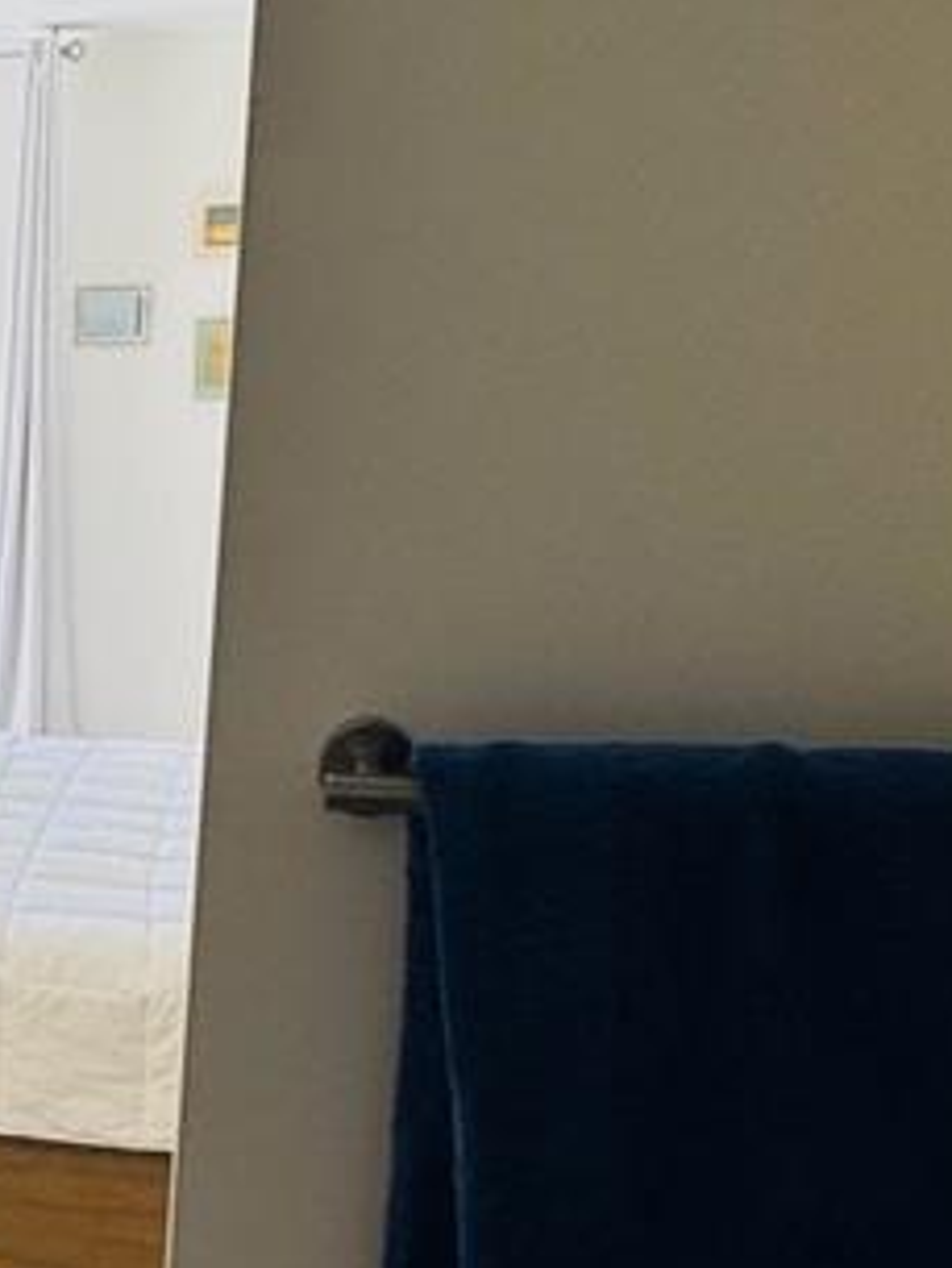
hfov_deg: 23.3
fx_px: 2015
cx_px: -312
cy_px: 923
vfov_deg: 34.3
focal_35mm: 55
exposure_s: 1/161
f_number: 2.2
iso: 40
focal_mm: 2.22
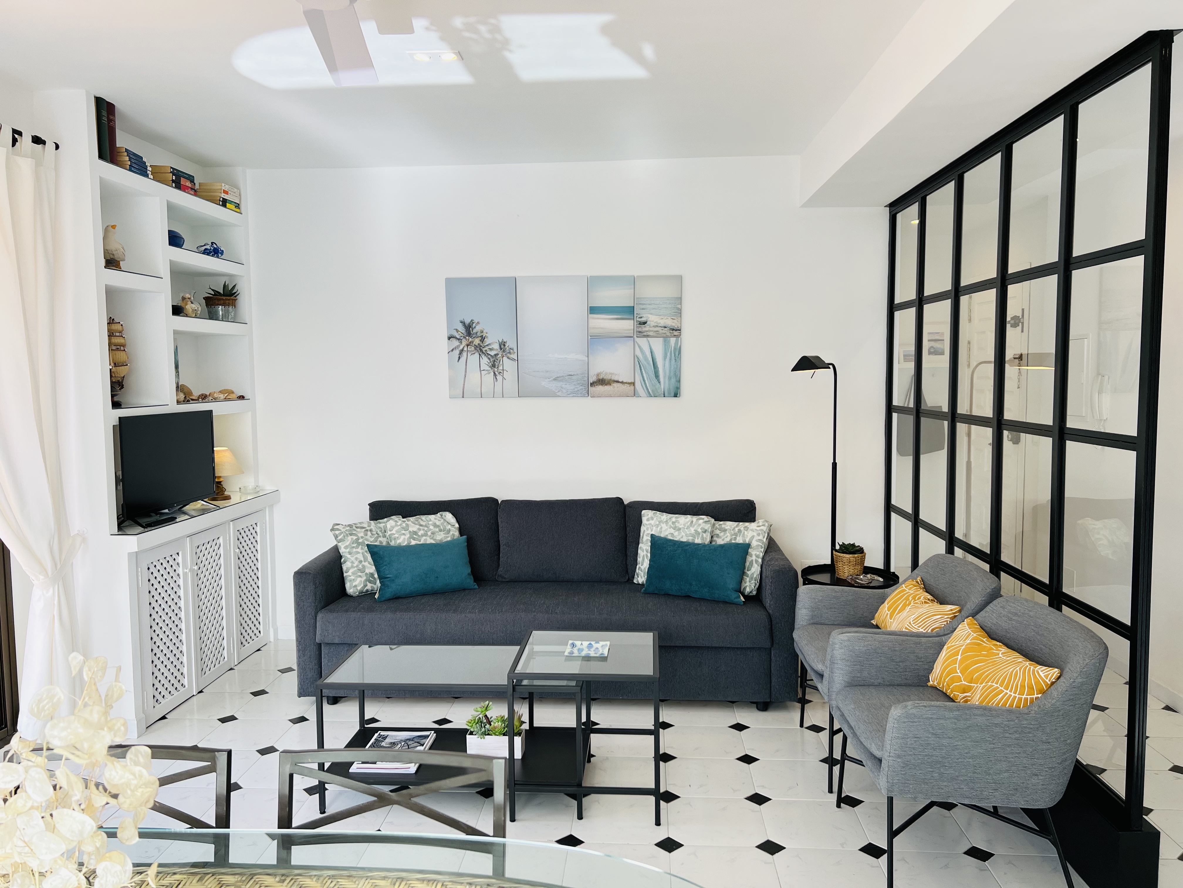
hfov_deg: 67.3
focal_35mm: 26
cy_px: 444
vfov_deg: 53.1
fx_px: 889
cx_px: 592
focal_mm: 5.7
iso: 50
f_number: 1.5
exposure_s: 1/547
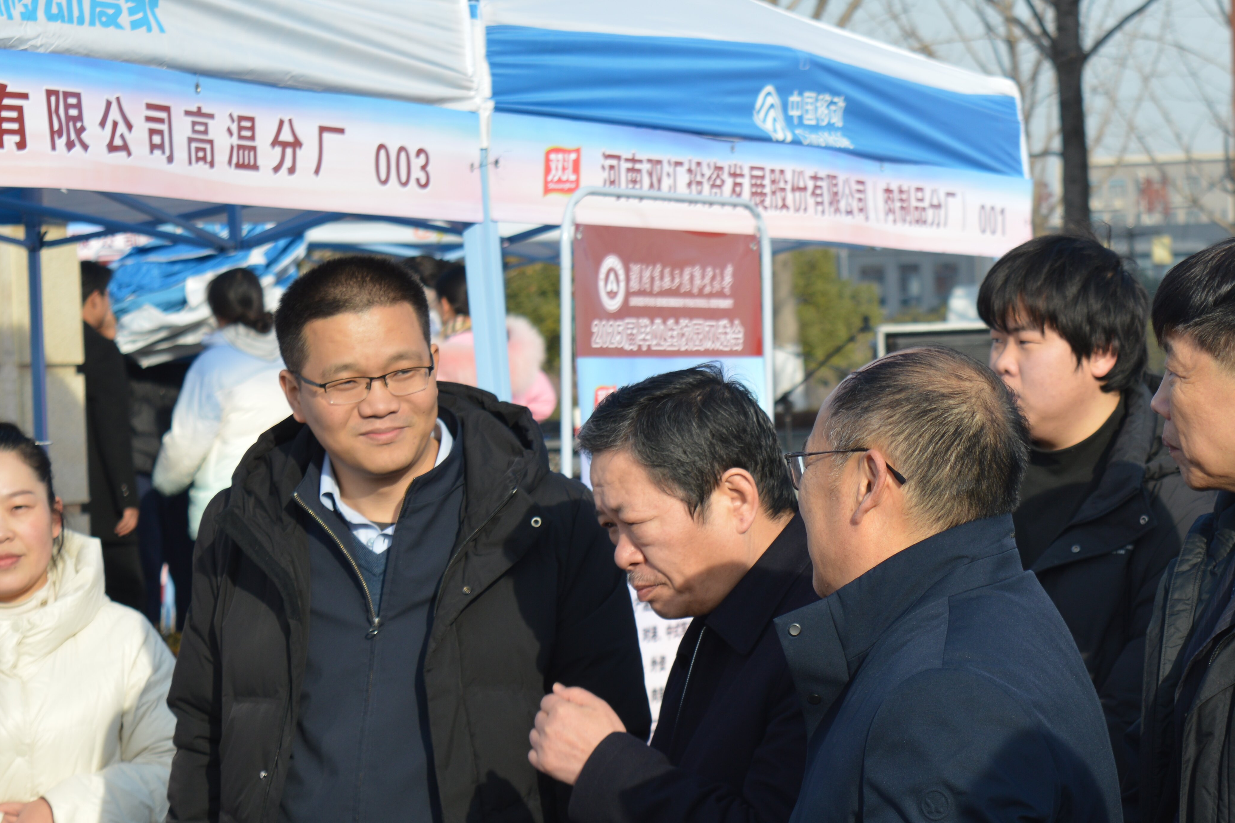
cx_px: 861
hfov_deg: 17.0
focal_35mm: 120
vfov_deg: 11.4
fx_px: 4107
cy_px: 377
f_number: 6.3
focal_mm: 55
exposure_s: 1/250
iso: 100
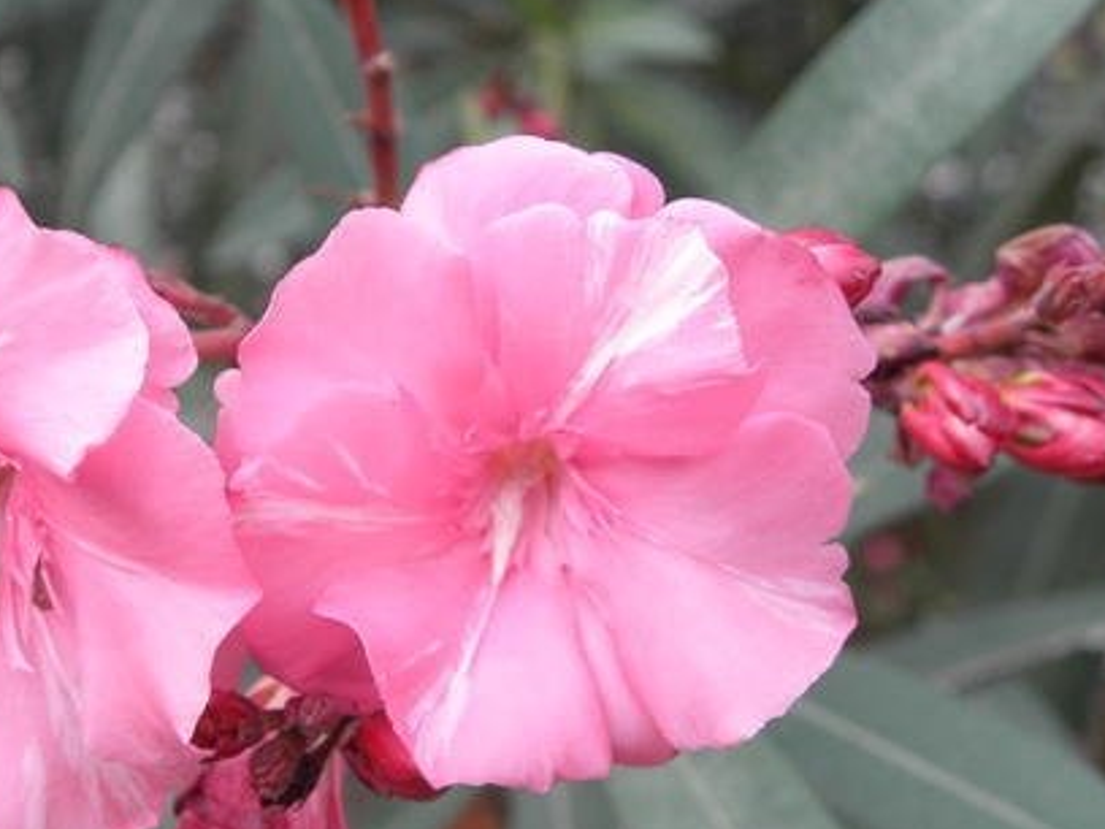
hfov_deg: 24.2
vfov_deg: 18.3
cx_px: 306
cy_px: 629
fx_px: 2554
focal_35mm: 80
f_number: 3.5
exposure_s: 1/100
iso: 64
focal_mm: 9.22
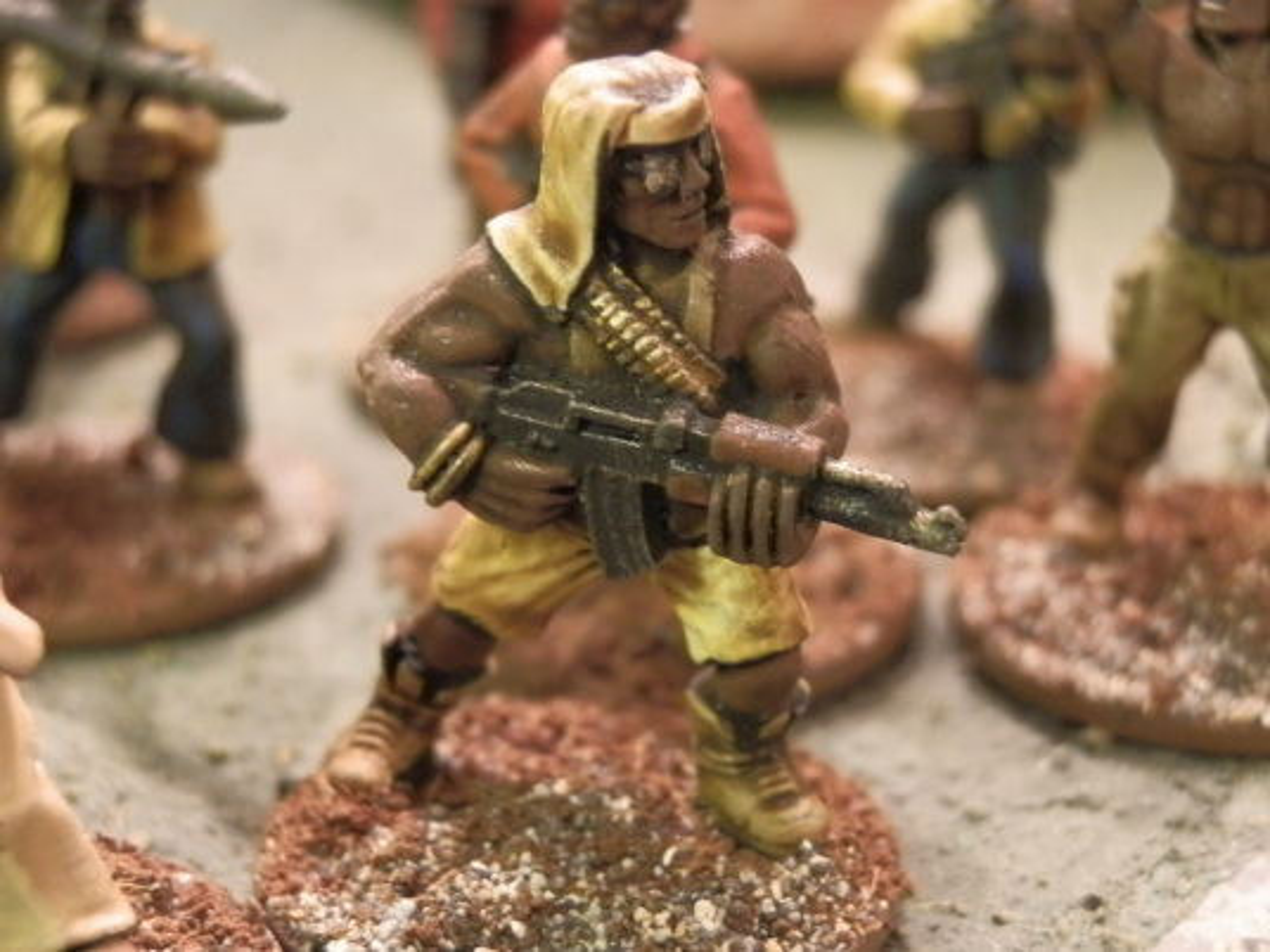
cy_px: 476
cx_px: 635
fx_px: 2238
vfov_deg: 24.0
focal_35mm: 61
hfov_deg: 31.7
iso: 400
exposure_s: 1/6
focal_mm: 10.99
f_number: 3.7
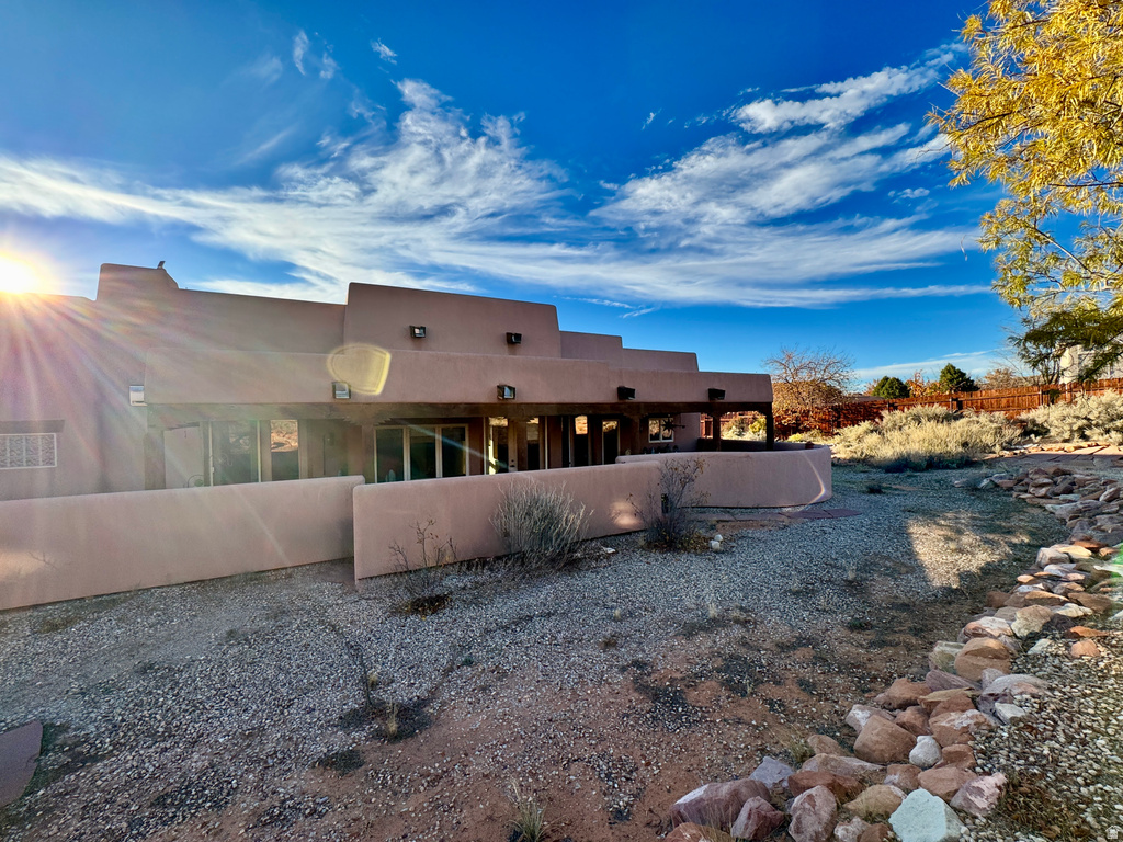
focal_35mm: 14
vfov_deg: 85.7
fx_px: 454
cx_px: 562
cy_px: 421
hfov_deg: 102.1
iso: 40
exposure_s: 1/944
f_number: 2.2
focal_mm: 2.22
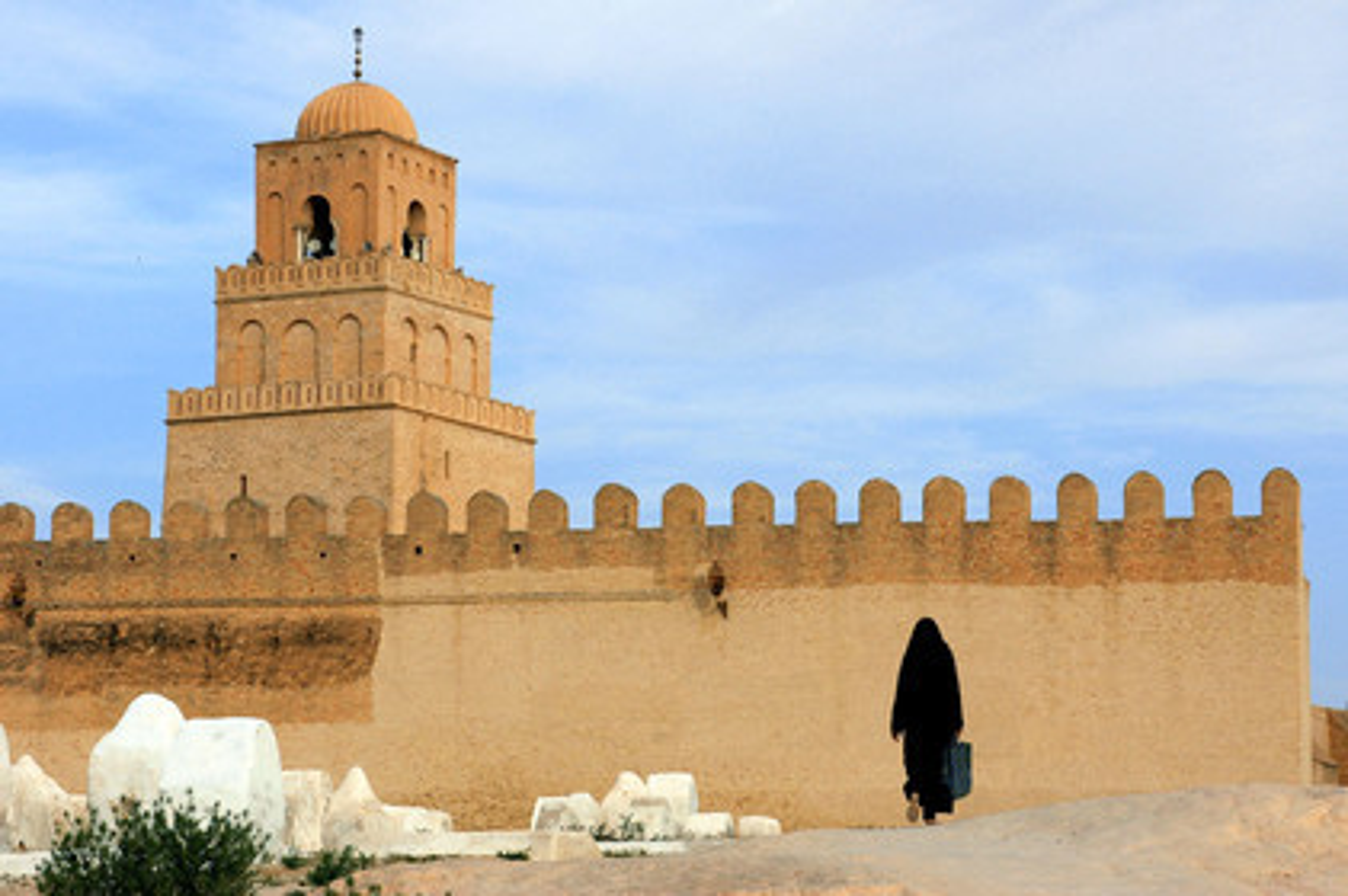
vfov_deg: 15.2
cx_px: 674
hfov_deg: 22.6
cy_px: 448
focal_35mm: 90
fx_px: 3367
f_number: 9
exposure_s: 1/320
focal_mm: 60
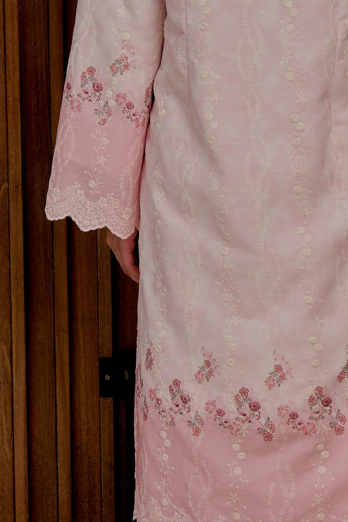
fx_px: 1870
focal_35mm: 129
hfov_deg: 10.6
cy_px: 102
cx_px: 247
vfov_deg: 15.8
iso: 200
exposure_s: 1/125
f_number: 6.3
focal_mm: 38
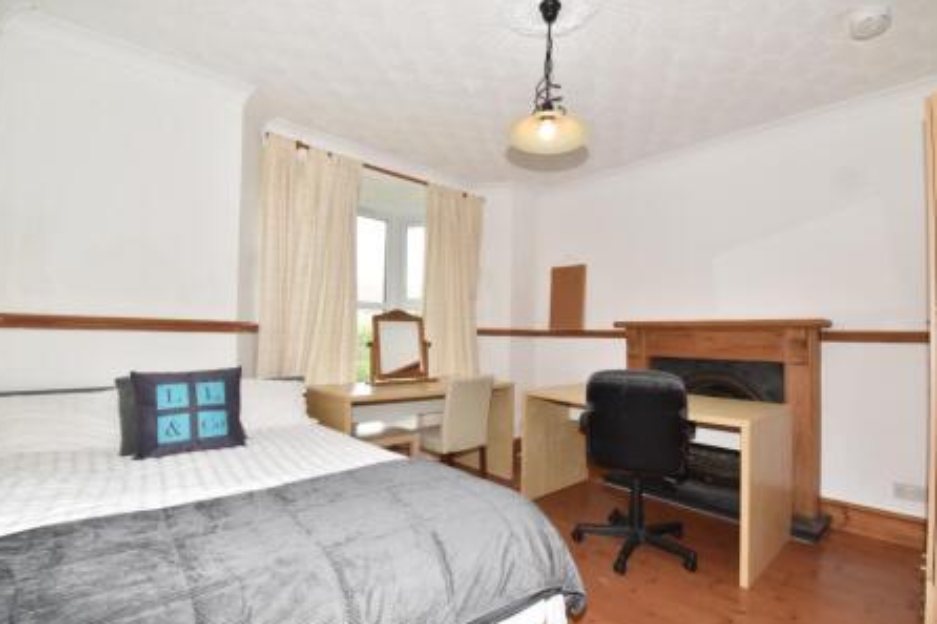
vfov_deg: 73.6
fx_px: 416
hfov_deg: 96.7
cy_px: 331
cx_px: 490
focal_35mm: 16
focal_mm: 10
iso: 720
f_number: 13
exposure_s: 1/60
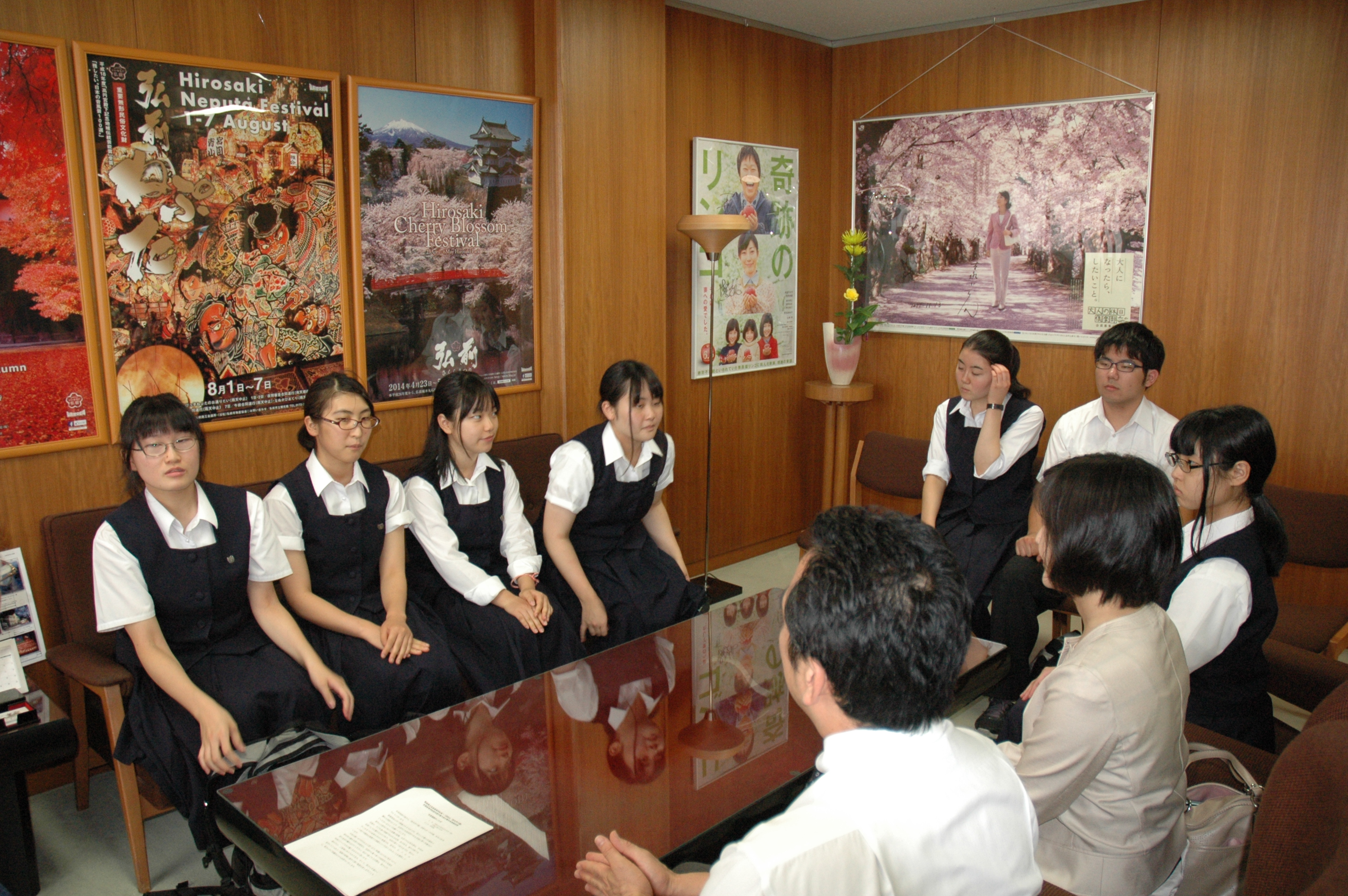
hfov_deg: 67.4
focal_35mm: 27
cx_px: 674
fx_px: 1010
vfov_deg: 47.8
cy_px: 448
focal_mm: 18
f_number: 4
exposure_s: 1/60
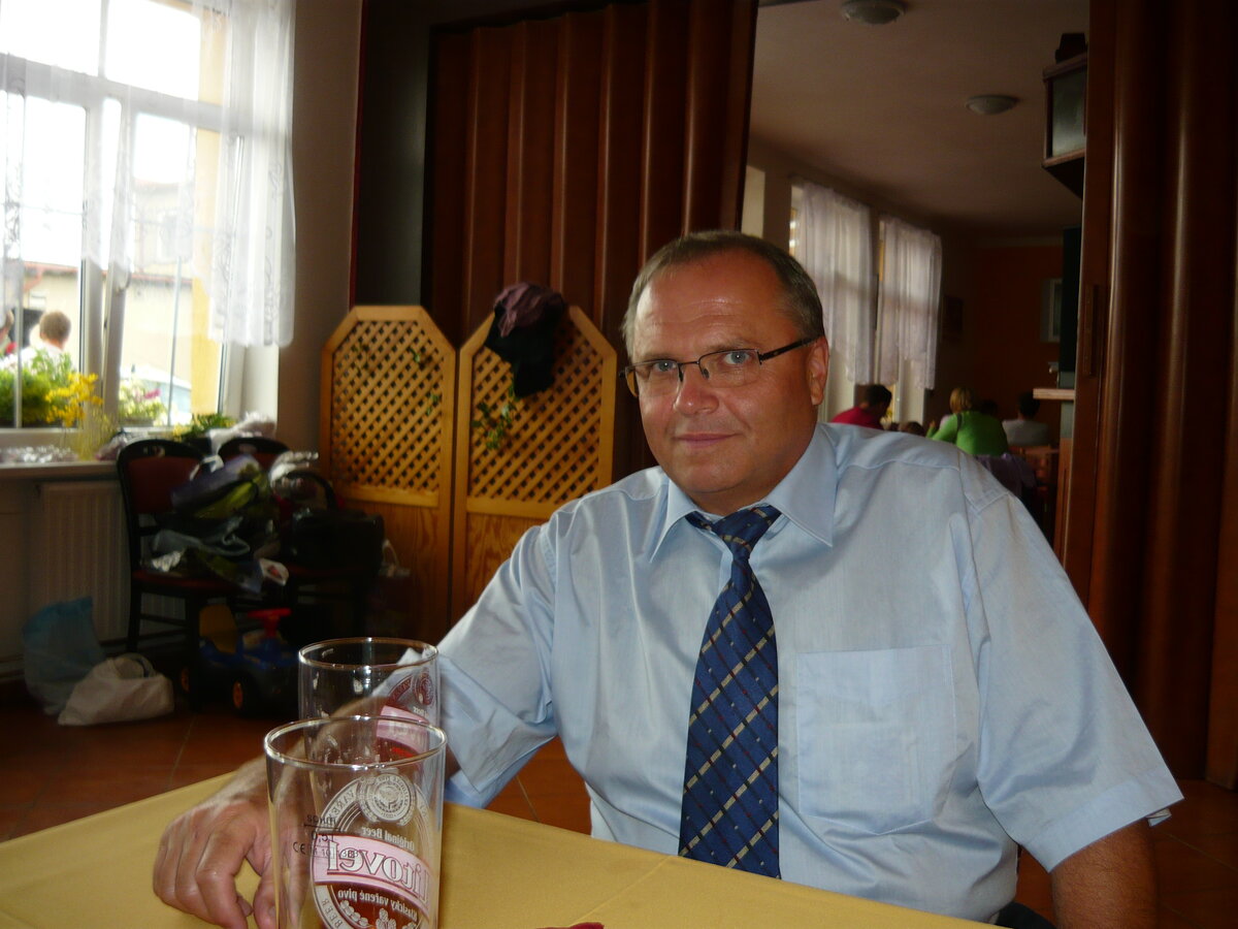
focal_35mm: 33
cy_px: 464
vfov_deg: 42.9
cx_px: 619
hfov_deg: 55.4
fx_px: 1180
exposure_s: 1/30
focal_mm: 5.5
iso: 100
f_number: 2.8
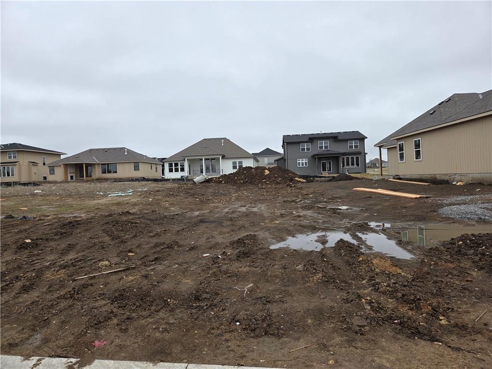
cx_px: 246
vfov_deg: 58.9
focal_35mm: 23
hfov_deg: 73.9
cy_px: 184
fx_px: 327
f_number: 1.8
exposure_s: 1/2470
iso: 80
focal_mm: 5.4
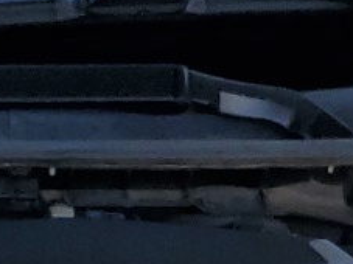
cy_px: 885
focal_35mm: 183
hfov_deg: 10.7
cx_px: 26
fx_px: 1865
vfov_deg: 7.0
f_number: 1.5
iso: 50
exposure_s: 1/1429
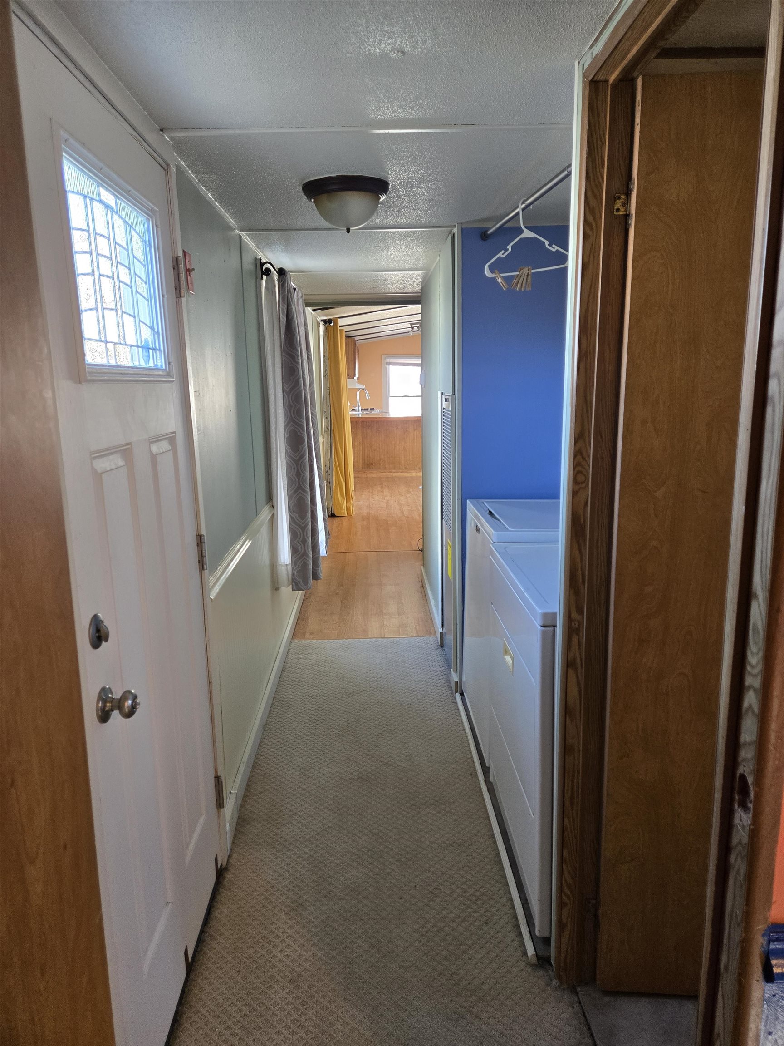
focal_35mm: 23
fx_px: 695
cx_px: 392
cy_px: 523
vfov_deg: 73.9
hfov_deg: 58.9
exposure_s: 1/120
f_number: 1.8
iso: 250
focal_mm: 5.4
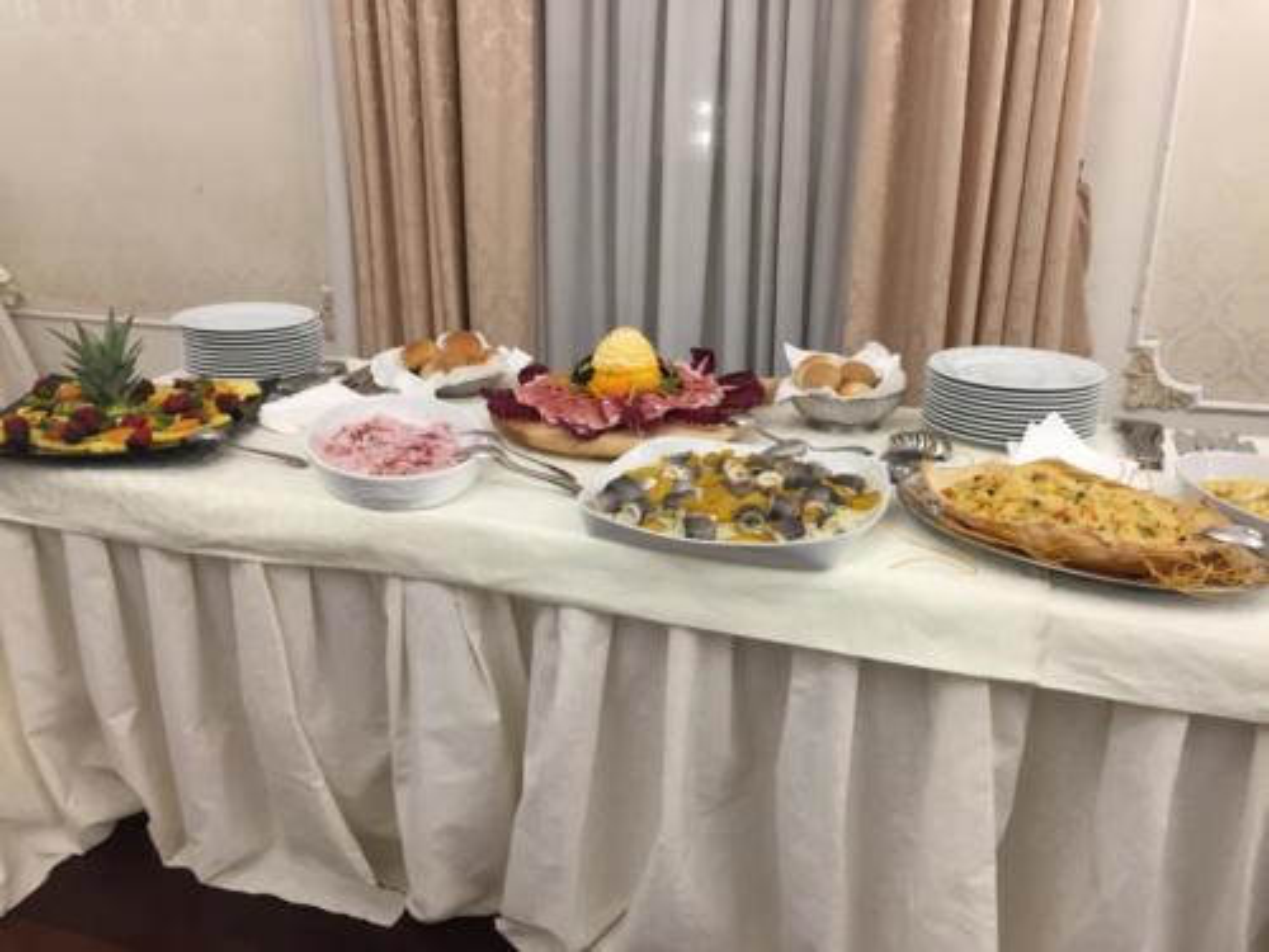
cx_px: 634
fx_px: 1063
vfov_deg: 48.2
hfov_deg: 61.7
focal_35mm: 29
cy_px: 476
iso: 100
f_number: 2.2
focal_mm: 4.15
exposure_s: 1/33
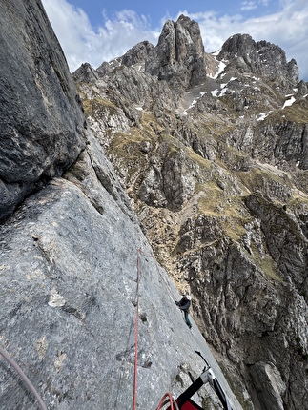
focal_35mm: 14
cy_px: 205
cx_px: 154
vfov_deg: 102.0
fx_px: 166
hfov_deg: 85.7
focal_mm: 2.22
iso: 50
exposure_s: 1/2415
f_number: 2.2
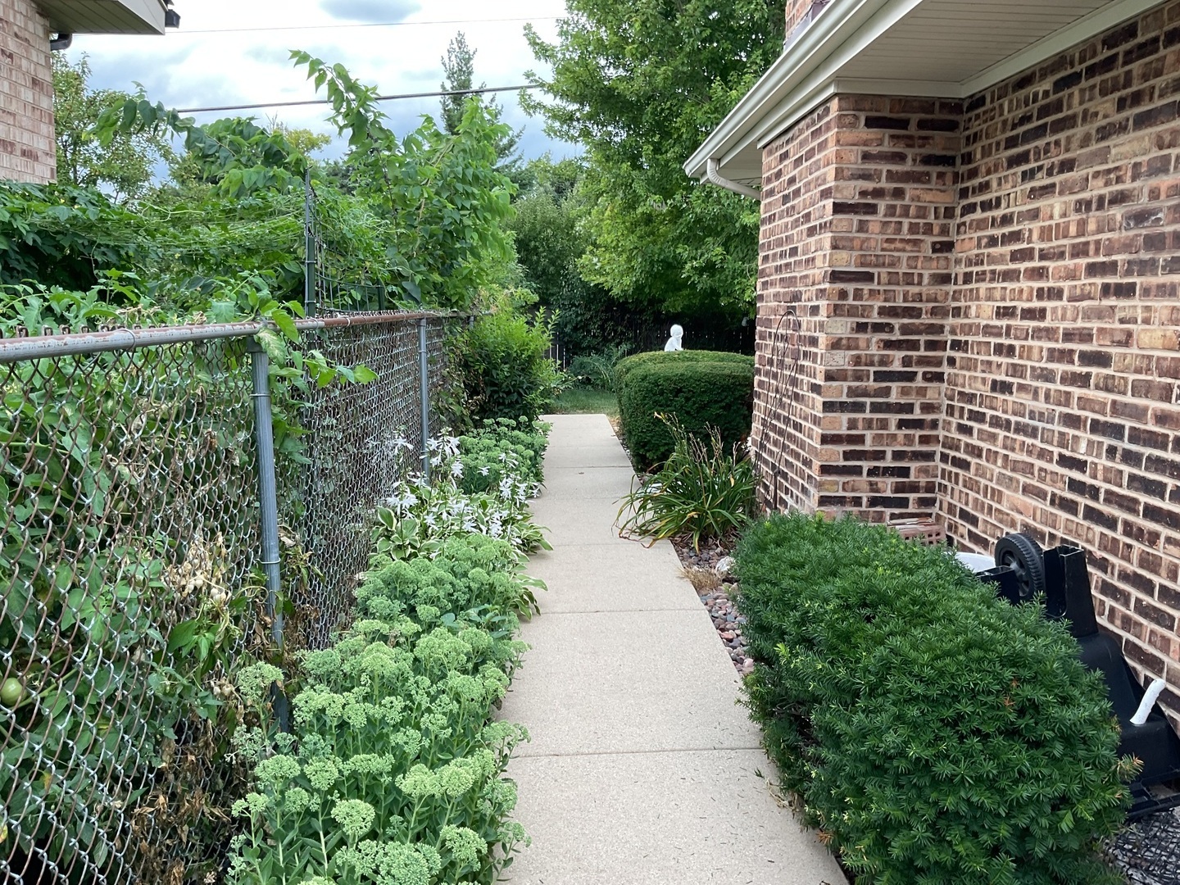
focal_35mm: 29
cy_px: 442
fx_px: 989
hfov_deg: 61.7
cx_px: 590
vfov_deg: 48.2
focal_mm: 3
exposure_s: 1/120
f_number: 1.8
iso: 25
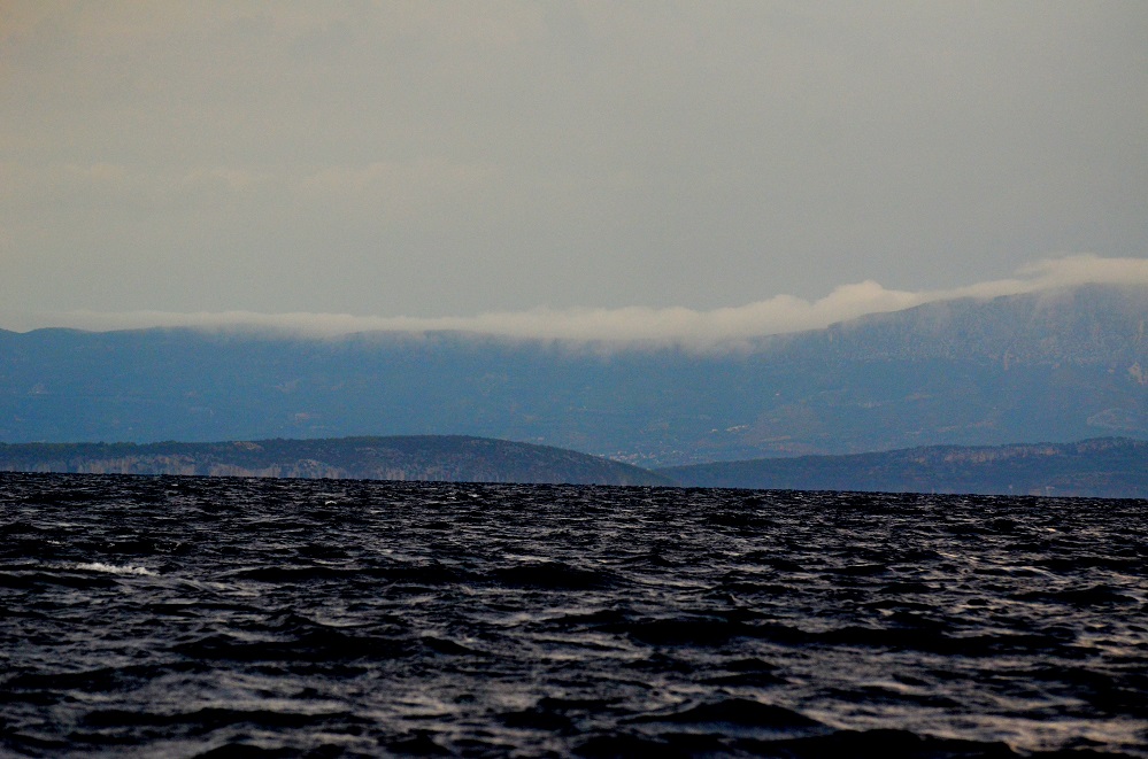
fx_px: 6442
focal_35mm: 202
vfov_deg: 6.7
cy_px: 380
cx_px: 574
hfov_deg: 10.2
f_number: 4.8
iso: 2500
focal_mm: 135
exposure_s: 1/8000
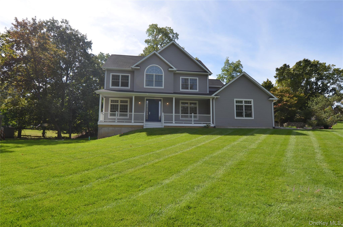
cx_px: 172
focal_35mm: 18
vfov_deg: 67.1
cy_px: 114
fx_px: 171
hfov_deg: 90.1
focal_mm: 12
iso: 100
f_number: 8
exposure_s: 1/250
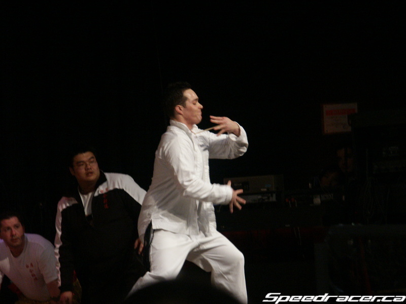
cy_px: 152
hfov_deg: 9.9
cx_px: 203
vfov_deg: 7.4
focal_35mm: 200
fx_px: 2346
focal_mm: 50.69
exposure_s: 1/60
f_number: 3.5
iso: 200
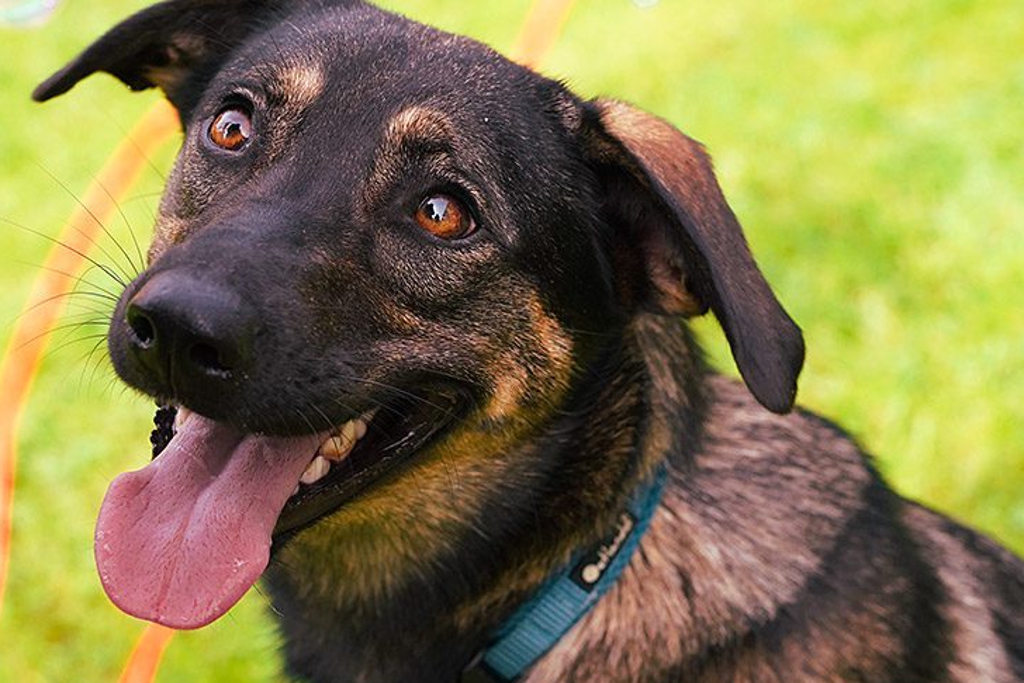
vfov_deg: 13.3
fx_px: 2931
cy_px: 289
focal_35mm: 103
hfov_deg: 19.8
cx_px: 537
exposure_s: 1/2000
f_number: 4
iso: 640
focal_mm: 75
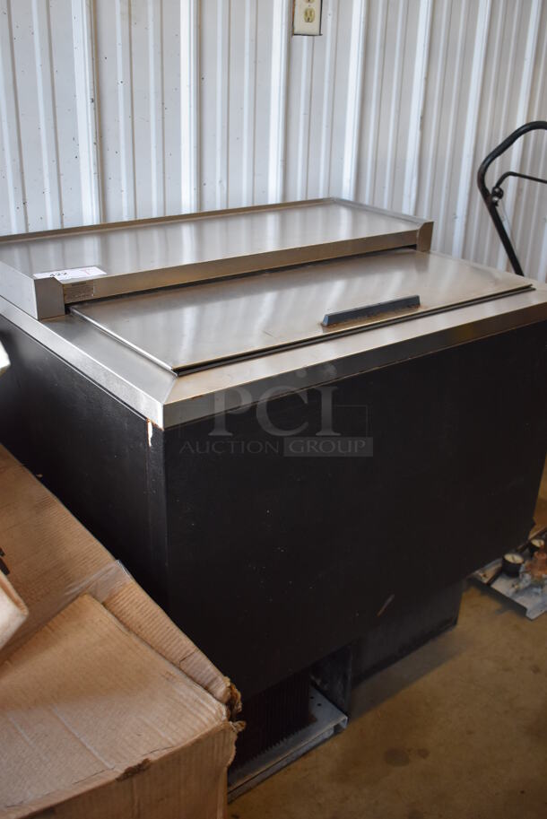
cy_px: 410
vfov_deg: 55.1
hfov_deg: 38.4
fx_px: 785
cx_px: 274
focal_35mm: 34
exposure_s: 1/160
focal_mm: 23
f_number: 3.8
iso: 800
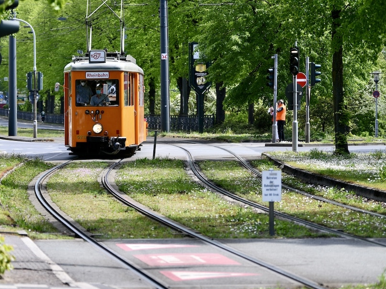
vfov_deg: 11.6
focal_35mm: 128
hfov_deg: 15.4
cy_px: 150
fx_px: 1427
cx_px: 161
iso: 160
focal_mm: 105
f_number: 2.8
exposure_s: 1/2000
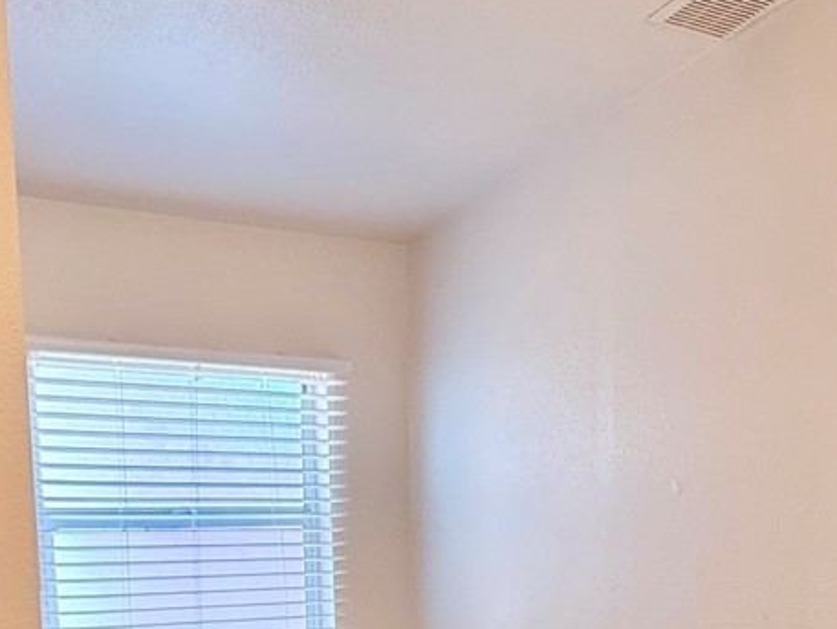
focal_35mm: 49
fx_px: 1185
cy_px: 708
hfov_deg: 38.9
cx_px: 447
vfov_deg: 27.0
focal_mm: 2.22
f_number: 2.2
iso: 200
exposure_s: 1/120
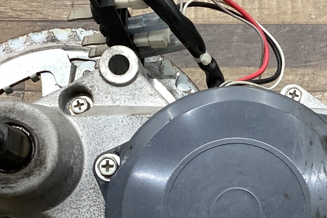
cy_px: 188
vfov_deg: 17.7
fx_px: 691
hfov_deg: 26.3
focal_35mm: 76
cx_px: 245
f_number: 2.4
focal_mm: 3.3
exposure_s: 1/60
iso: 125
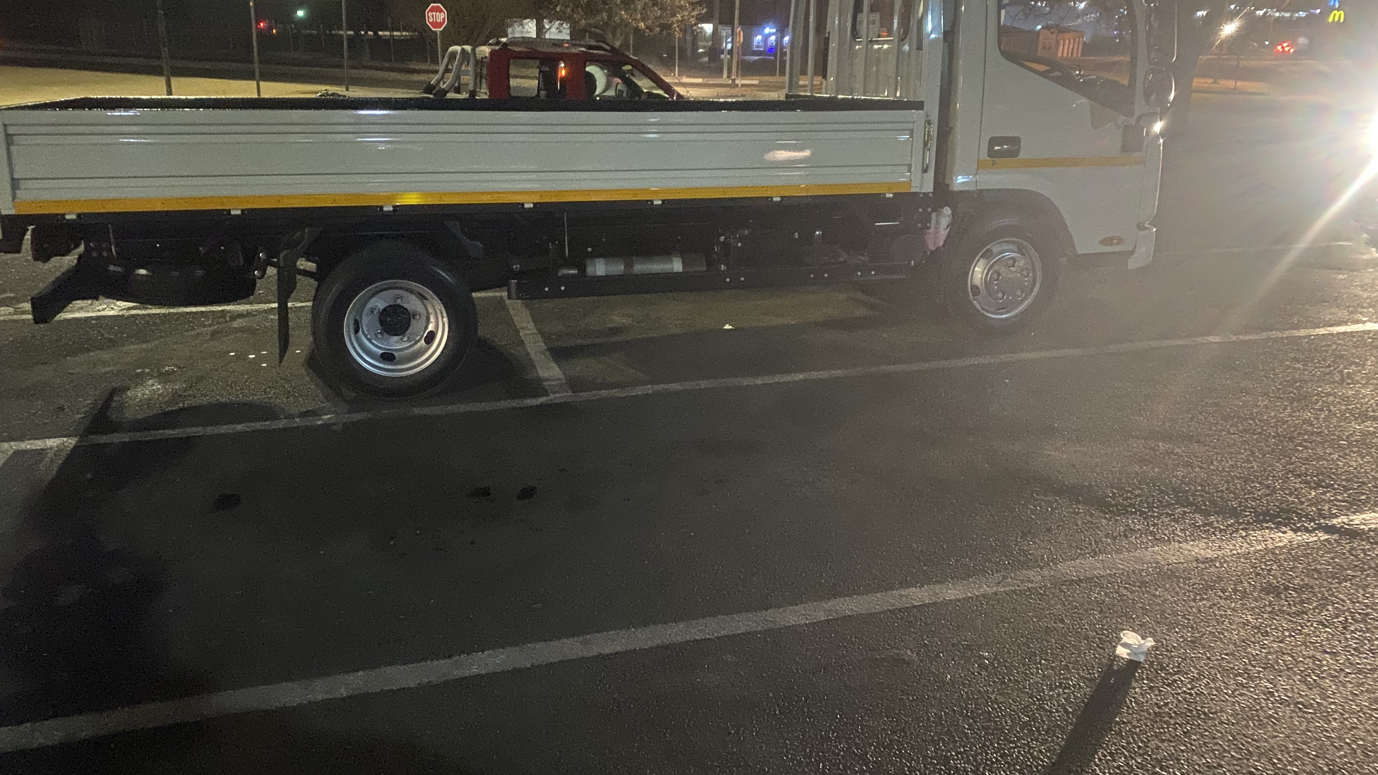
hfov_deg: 66.1
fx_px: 1060
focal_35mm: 29
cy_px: 315
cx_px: 694
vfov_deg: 40.0
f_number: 1.8
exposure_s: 1/15
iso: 800
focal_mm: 4.25
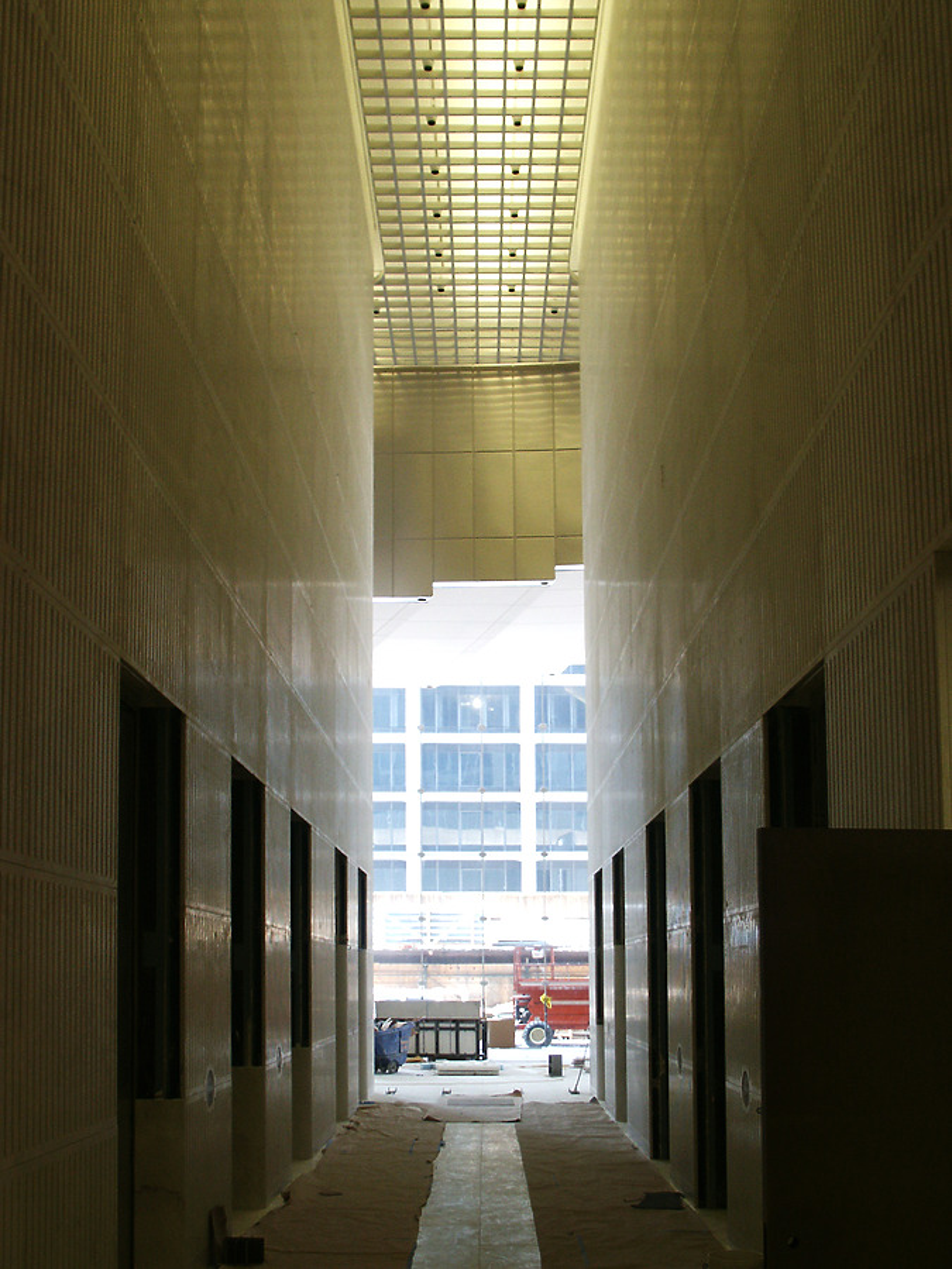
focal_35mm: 35
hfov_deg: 40.7
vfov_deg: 52.6
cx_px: 476
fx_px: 1283
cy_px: 634
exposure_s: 1/45
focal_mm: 7.18
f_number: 3
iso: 100
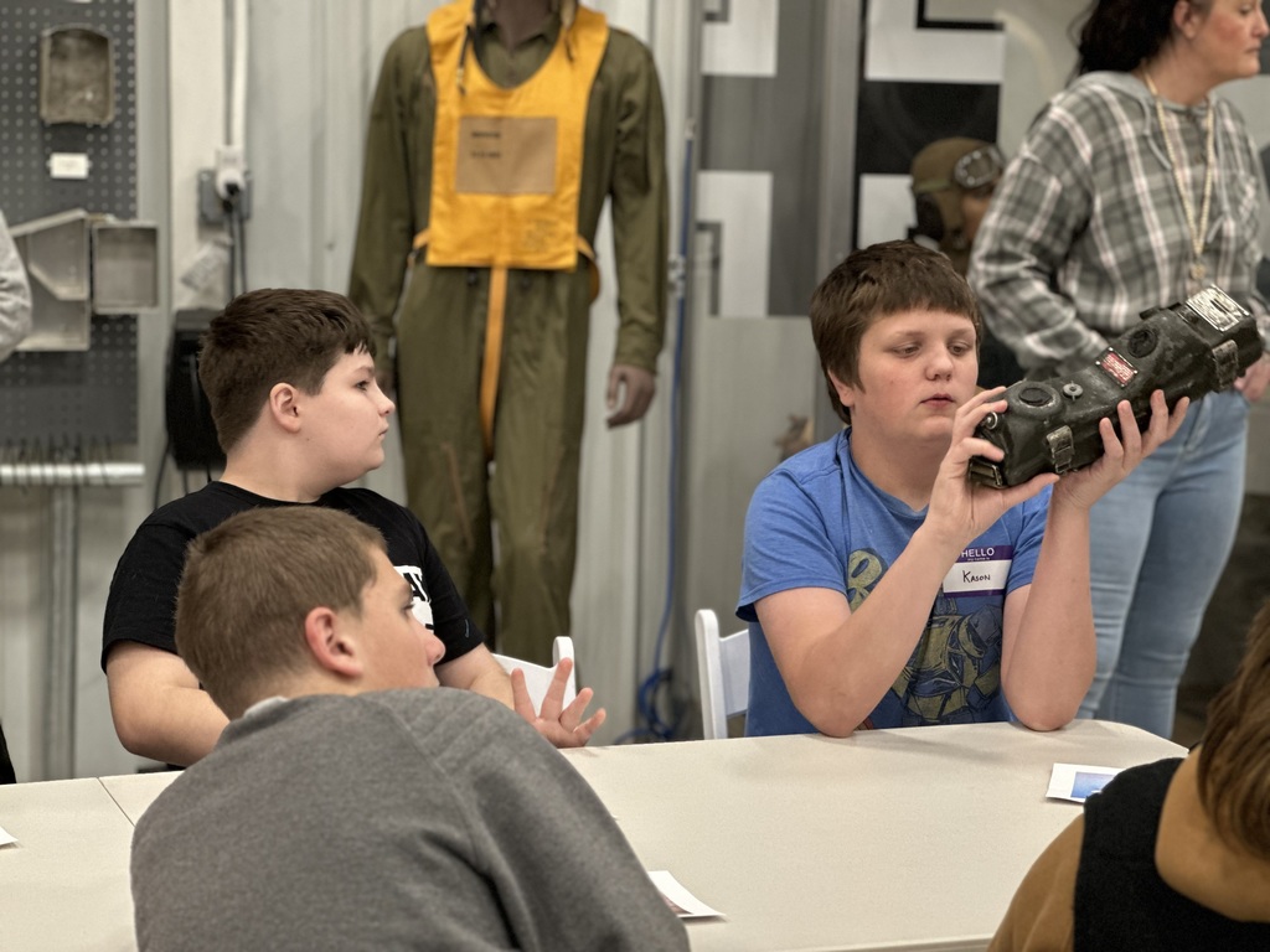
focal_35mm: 77
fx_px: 2825
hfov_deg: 25.3
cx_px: 635
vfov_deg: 19.1
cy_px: 476
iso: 250
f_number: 2.8
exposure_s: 1/62
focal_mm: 9
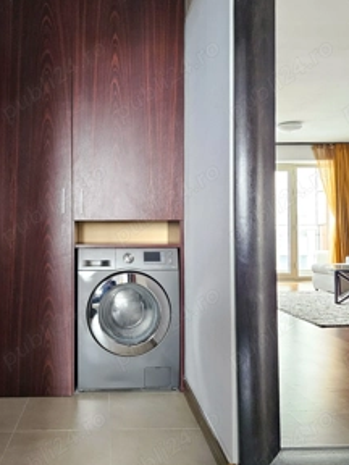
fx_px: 430
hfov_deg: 43.4
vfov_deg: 56.8
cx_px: 110
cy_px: 231
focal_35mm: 32
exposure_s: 1/100
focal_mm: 6.3
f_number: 1.7
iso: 1000
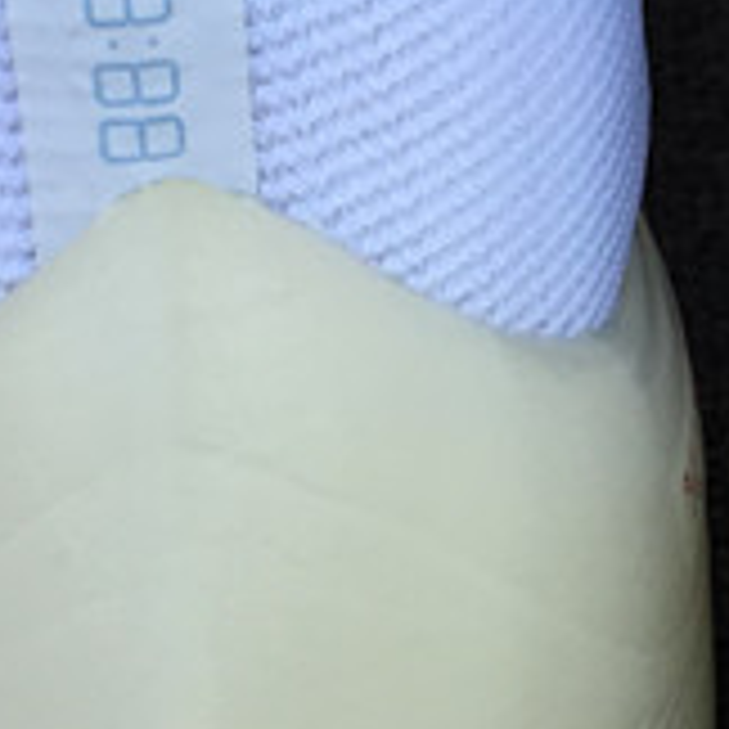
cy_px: -124
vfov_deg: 11.3
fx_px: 3622
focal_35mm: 152
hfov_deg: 11.3
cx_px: 855
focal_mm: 3.3
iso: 25
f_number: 2.4
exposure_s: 1/332
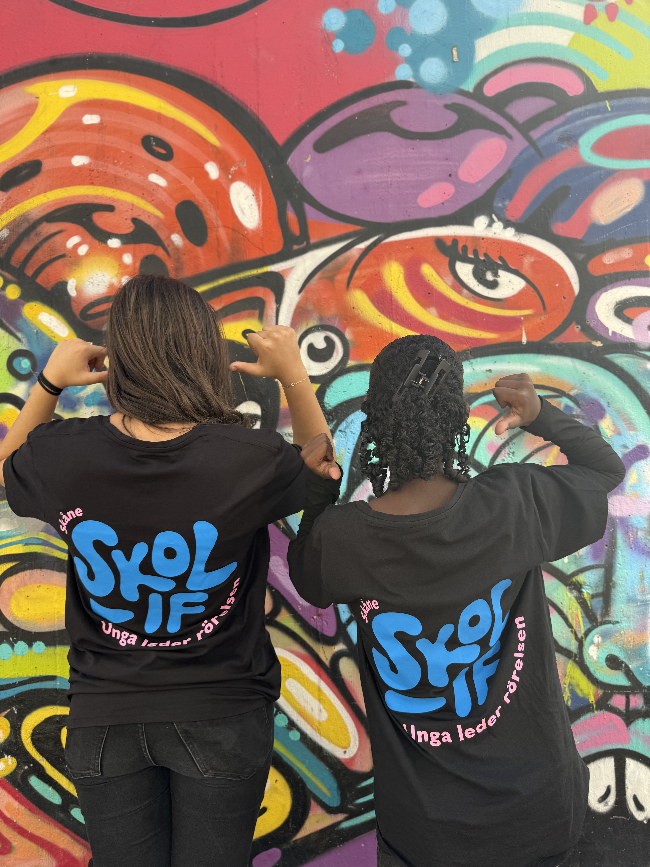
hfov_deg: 56.8
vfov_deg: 71.6
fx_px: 601
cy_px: 434
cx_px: 325
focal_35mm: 24
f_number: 1.78
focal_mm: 6.76
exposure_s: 1/708
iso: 80
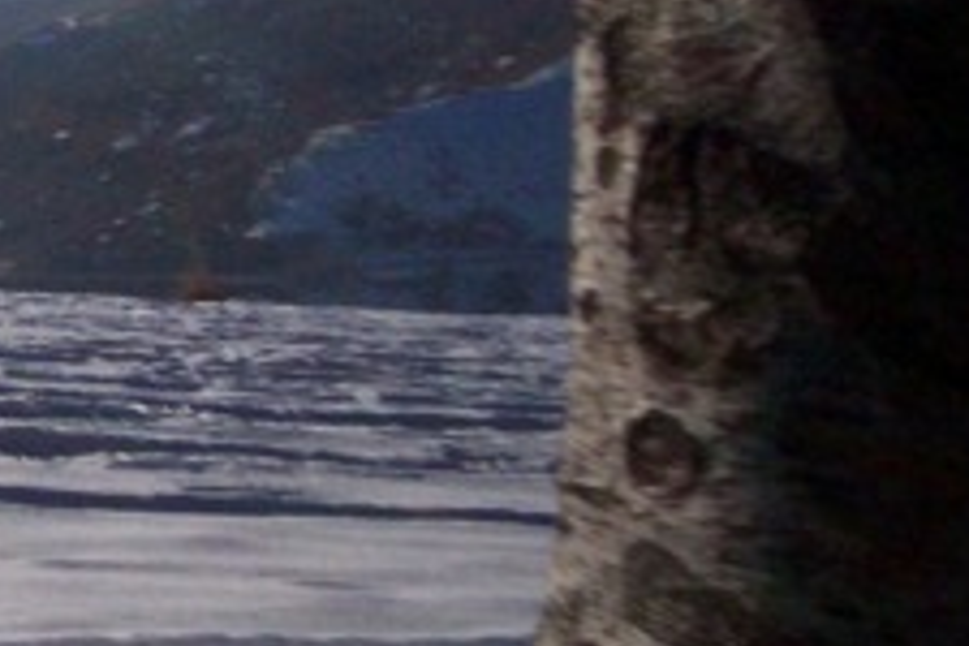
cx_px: -706
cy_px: 99
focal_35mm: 133
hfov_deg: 13.9
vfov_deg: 10.3
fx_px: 3580
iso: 100
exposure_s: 1/2000
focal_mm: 5.9
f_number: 4.5
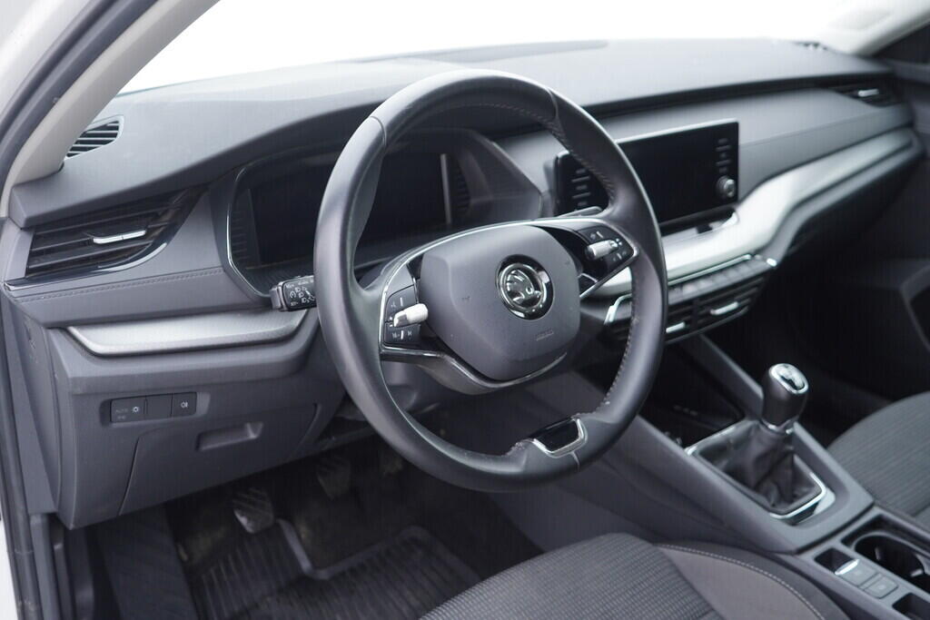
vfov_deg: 36.9
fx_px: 930
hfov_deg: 53.1
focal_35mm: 36
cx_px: 465
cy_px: 310
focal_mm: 24
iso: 250
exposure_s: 1/40
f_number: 2.8
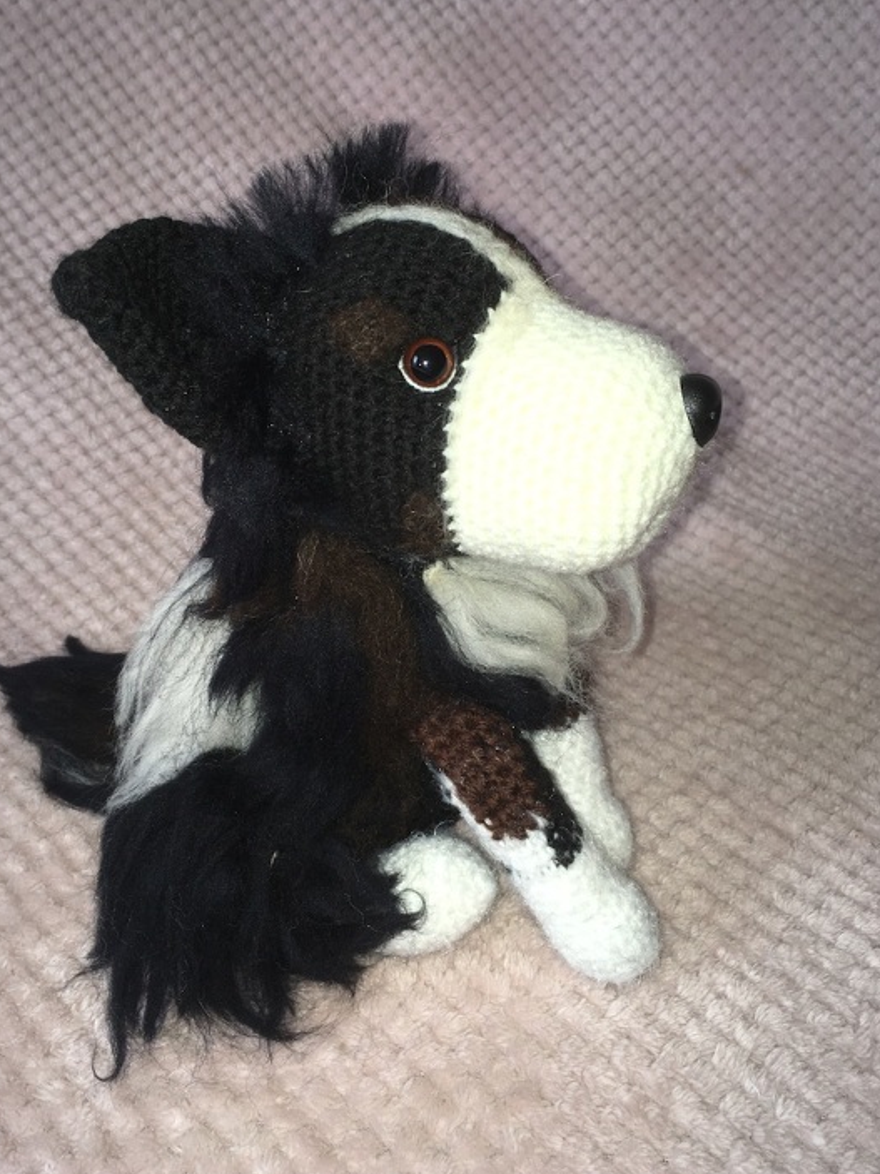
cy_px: 558
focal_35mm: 33
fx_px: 1119
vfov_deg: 55.3
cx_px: 402
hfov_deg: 42.9
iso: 25
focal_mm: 4.15
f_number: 2.2
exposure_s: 1/62
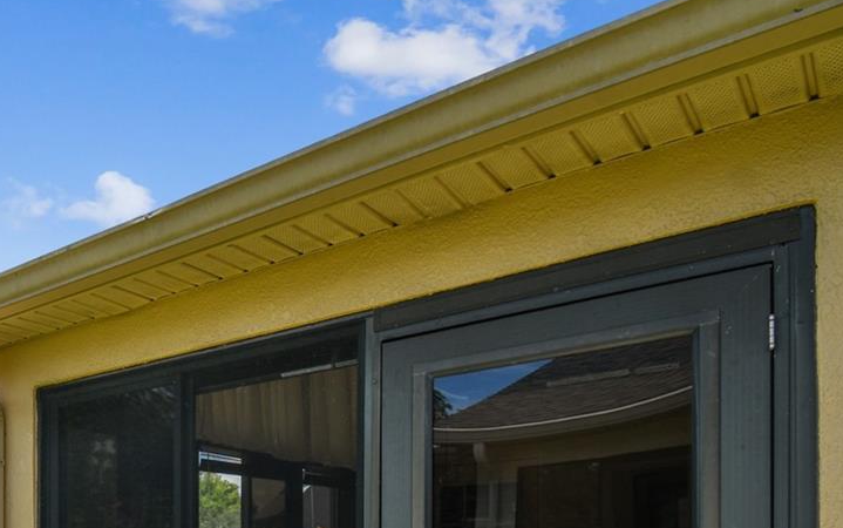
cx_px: -7
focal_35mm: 34
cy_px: 570
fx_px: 781
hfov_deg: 46.9
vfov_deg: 33.0
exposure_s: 1/320
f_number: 7.1
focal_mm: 10
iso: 100
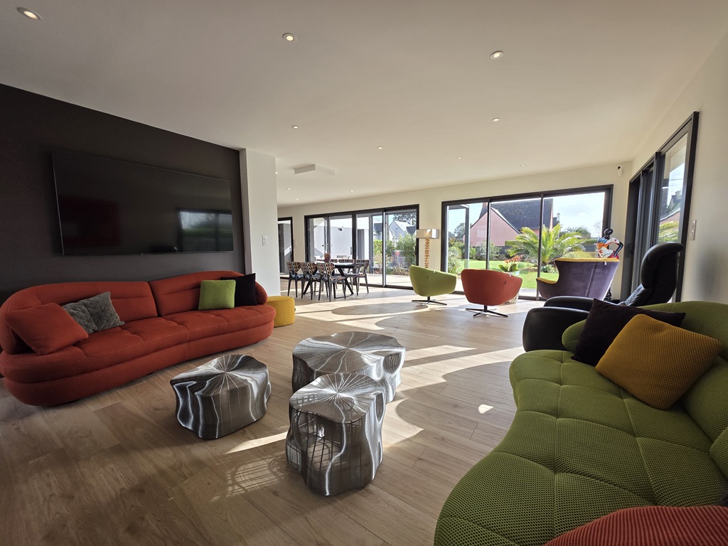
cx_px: 364
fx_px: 273
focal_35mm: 13
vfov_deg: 89.9
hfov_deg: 106.2
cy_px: 273
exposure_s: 1/390
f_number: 1.9
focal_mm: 2.2
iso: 40
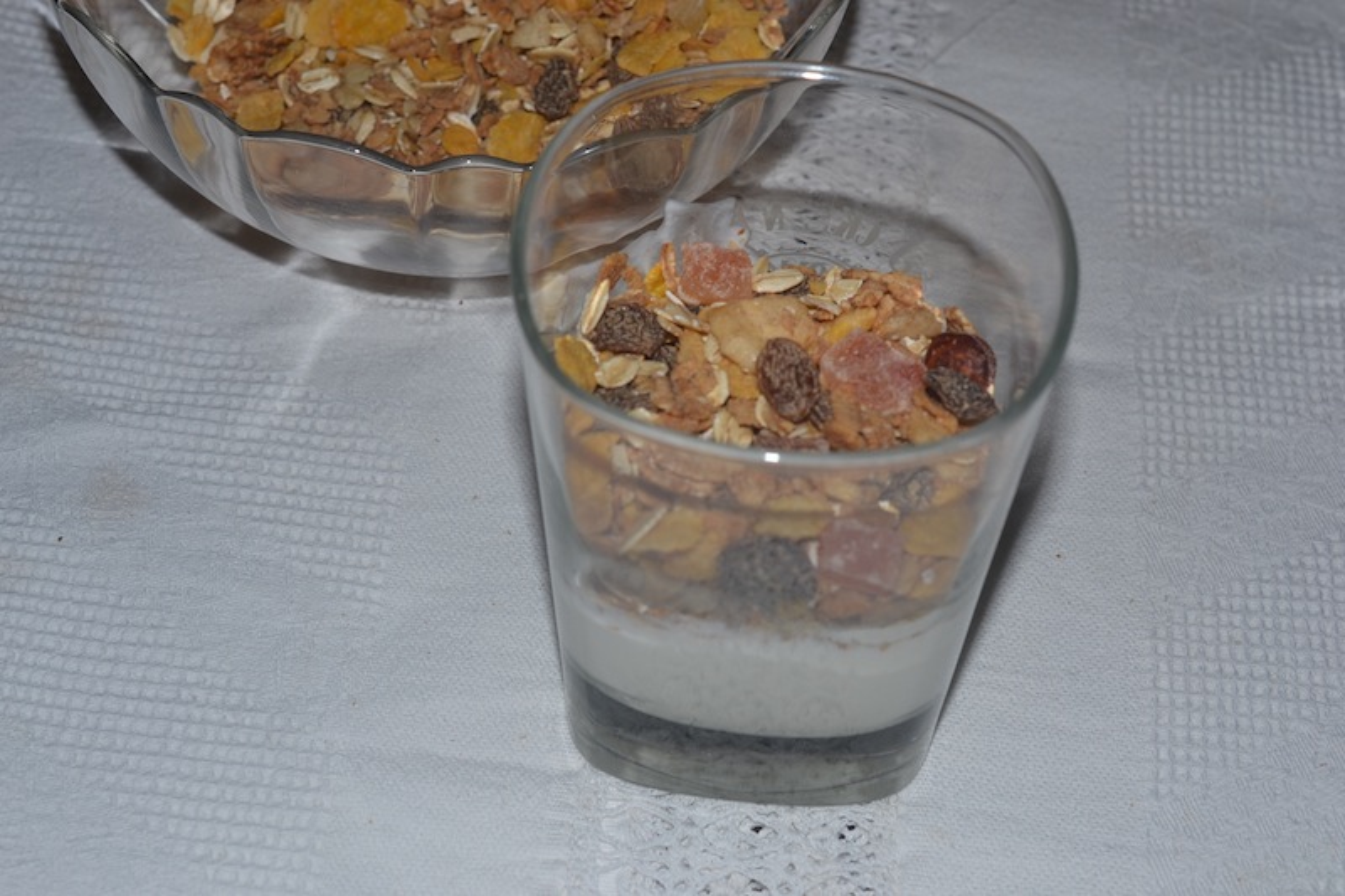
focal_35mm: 60
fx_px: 2241
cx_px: 672
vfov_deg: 22.6
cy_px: 448
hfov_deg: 33.4
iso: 100
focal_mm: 40
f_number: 8
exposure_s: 1/50
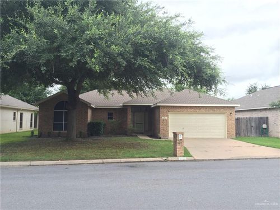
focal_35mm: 29
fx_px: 235
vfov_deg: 48.2
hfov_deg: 61.7
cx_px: 140
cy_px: 105
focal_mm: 4.15
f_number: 2.2
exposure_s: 1/198
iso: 32
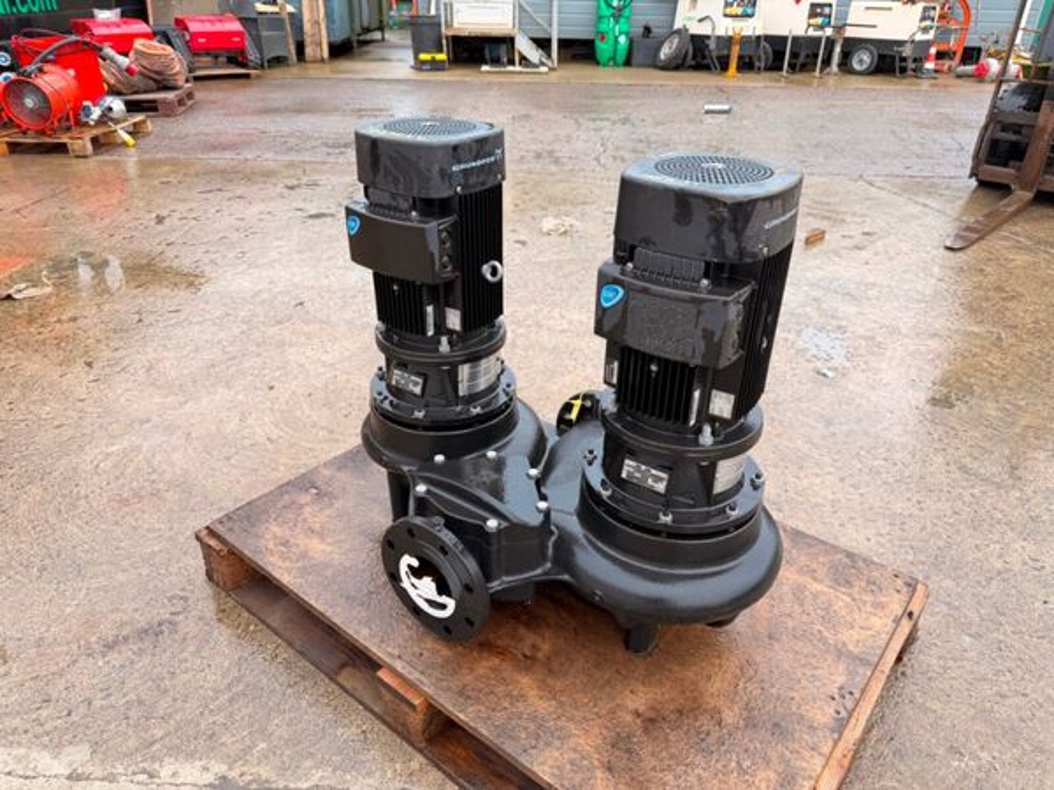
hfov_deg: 71.6
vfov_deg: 56.8
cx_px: 527
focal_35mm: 24
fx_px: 731
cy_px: 395
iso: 80
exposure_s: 1/308
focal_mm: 6.76
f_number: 1.78
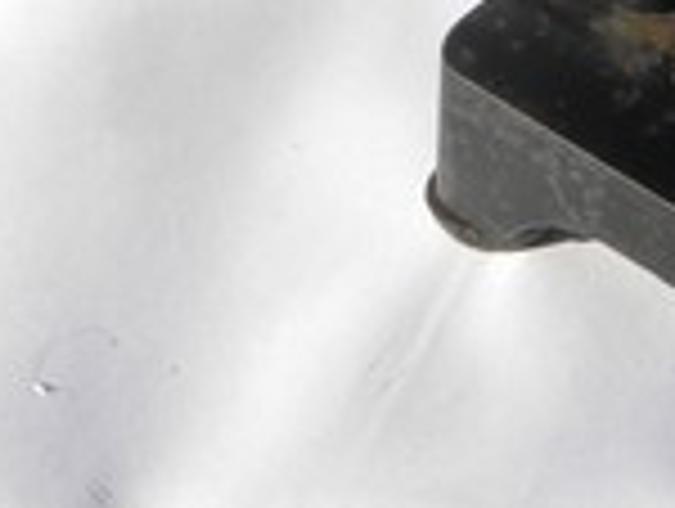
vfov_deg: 6.7
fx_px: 4355
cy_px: -20
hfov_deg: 8.7
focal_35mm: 223
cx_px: 954
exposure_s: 1/570
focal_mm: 12.2
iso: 80
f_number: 4.3
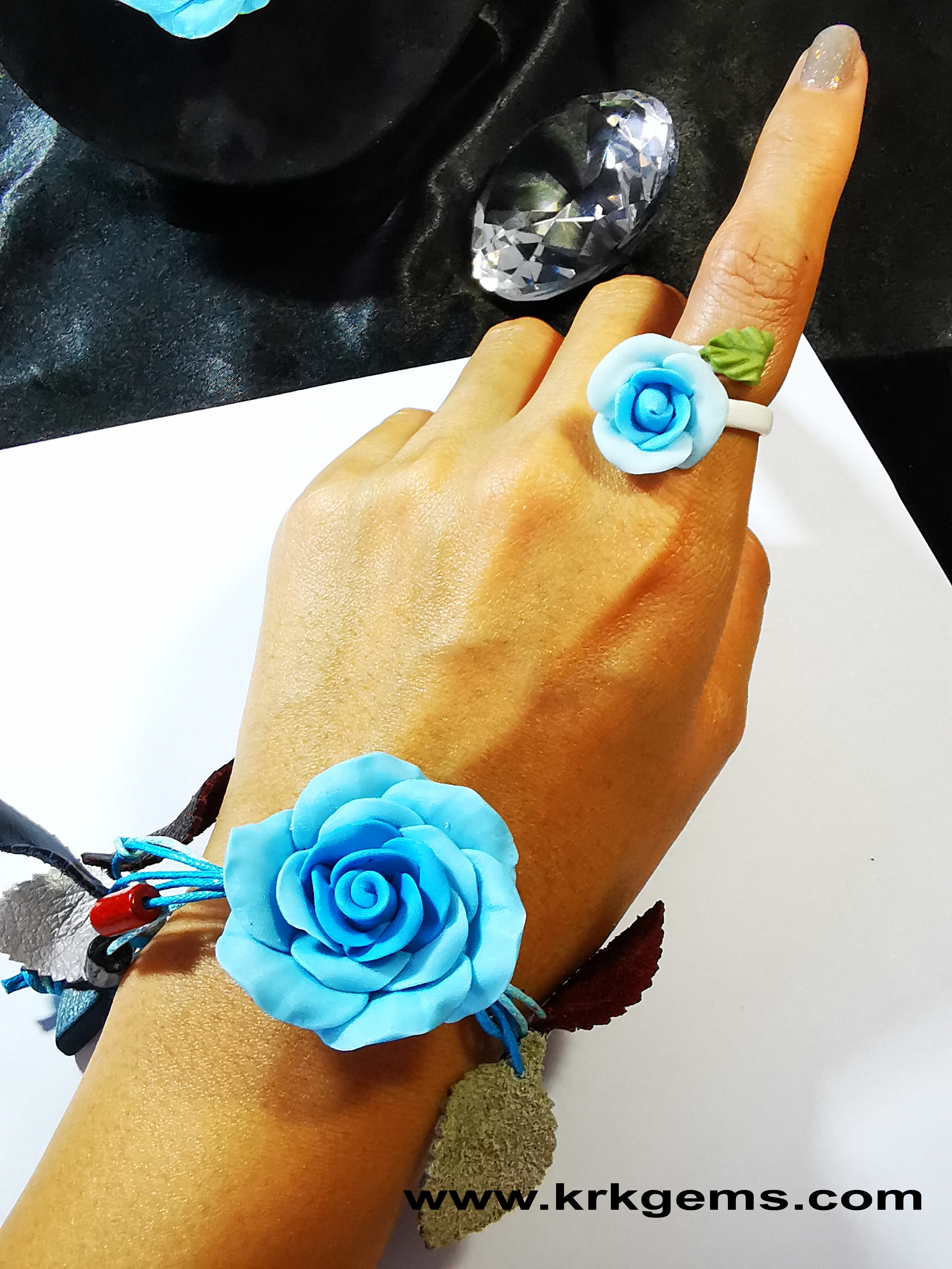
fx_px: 1320
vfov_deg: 51.4
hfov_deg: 39.7
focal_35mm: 36
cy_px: 634
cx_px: 476
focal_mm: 2.35
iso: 160
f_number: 2.2
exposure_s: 1/33.3
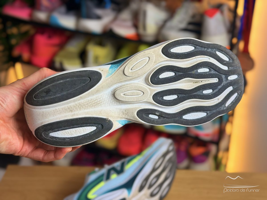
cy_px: 100
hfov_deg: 39.7
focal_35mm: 48
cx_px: 134
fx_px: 370
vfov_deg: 30.3
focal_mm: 6.76
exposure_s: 1/100
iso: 64
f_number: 1.78
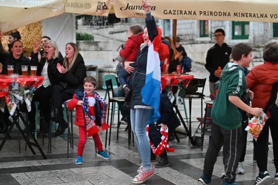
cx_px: 145
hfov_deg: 27.3
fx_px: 571
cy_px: 94
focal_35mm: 74
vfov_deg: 18.4
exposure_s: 1/160
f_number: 3.2
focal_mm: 70
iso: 2000
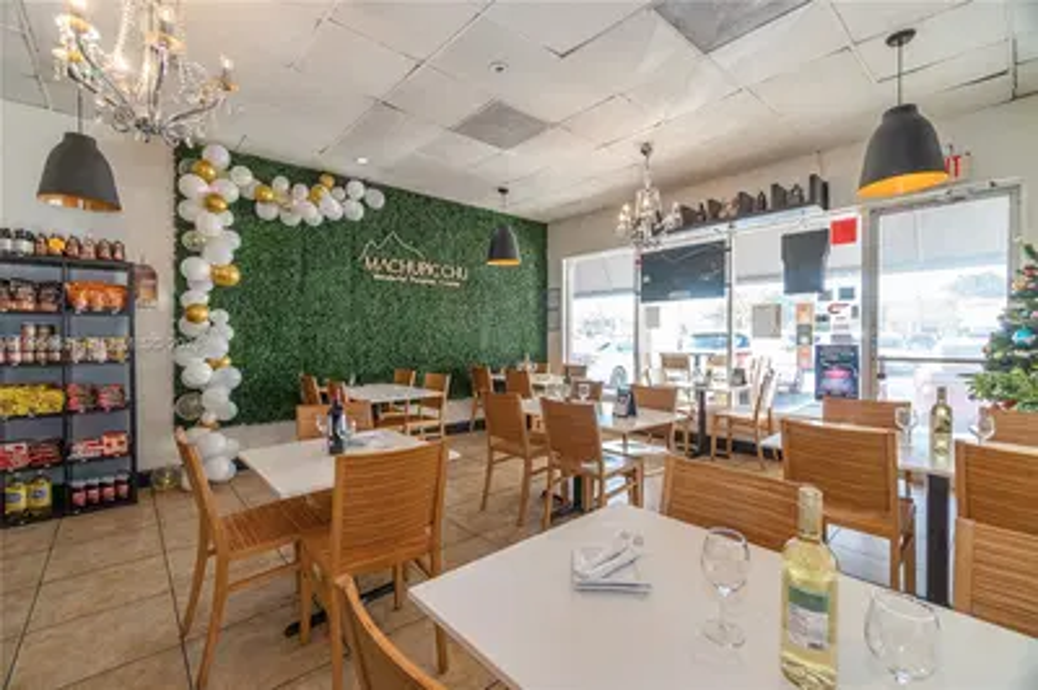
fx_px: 432
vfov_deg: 77.2
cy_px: 345
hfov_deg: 100.4
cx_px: 519
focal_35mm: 15
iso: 1600
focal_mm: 10
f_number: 4
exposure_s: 1/160
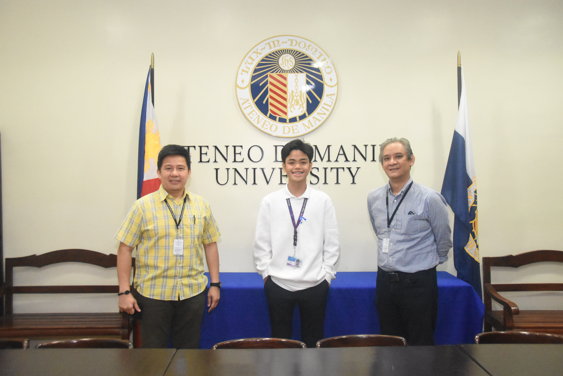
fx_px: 516
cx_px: 282
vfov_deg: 40.0
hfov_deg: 57.2
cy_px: 188
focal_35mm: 33
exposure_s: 1/250
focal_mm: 22
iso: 8000
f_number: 3.8
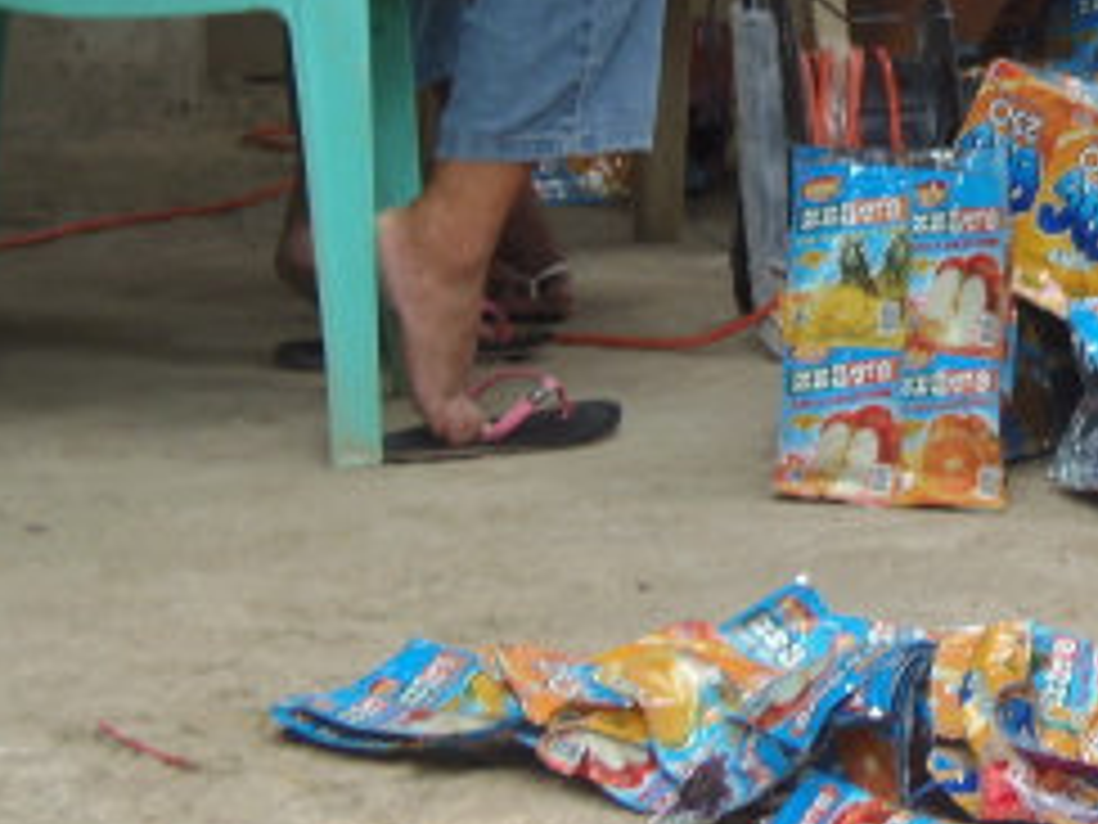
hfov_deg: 8.7
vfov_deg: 6.5
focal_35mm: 228
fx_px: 7232
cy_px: 135
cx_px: 855
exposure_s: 1/60
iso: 64
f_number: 4.3
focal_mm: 16.2
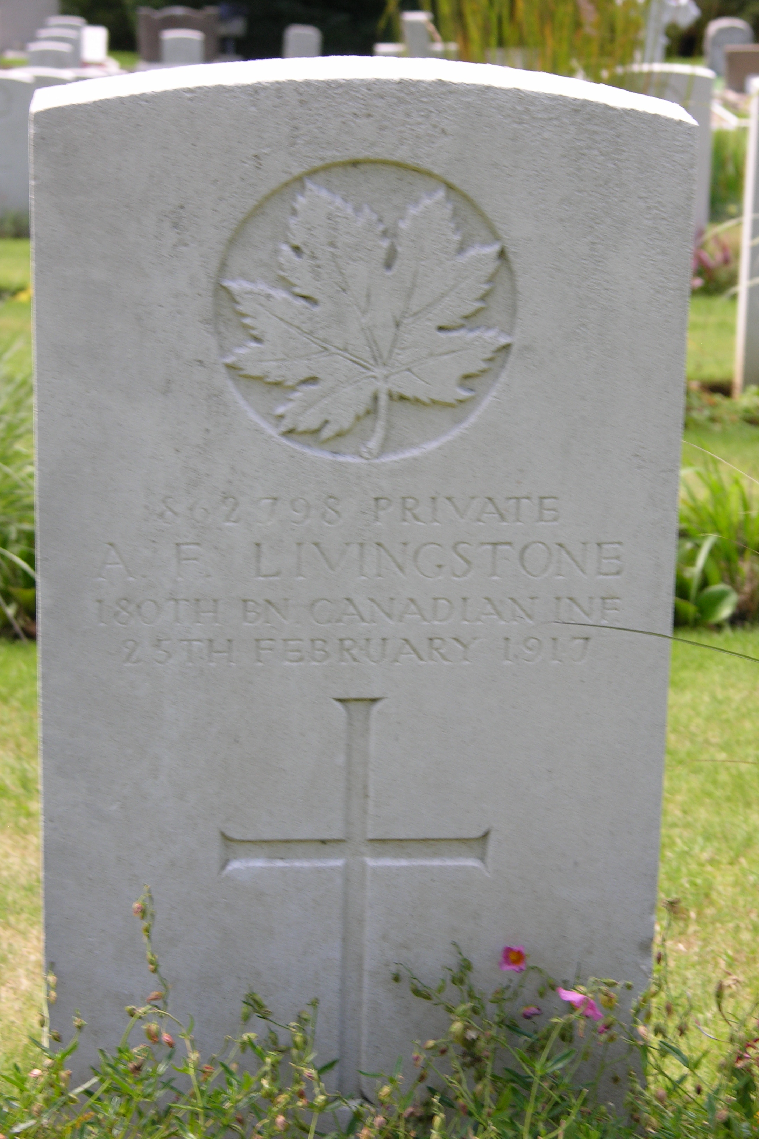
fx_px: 3067
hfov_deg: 14.1
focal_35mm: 97
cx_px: 417
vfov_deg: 21.0
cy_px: 570
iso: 50
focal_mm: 23.7
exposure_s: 1/132
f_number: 3.6
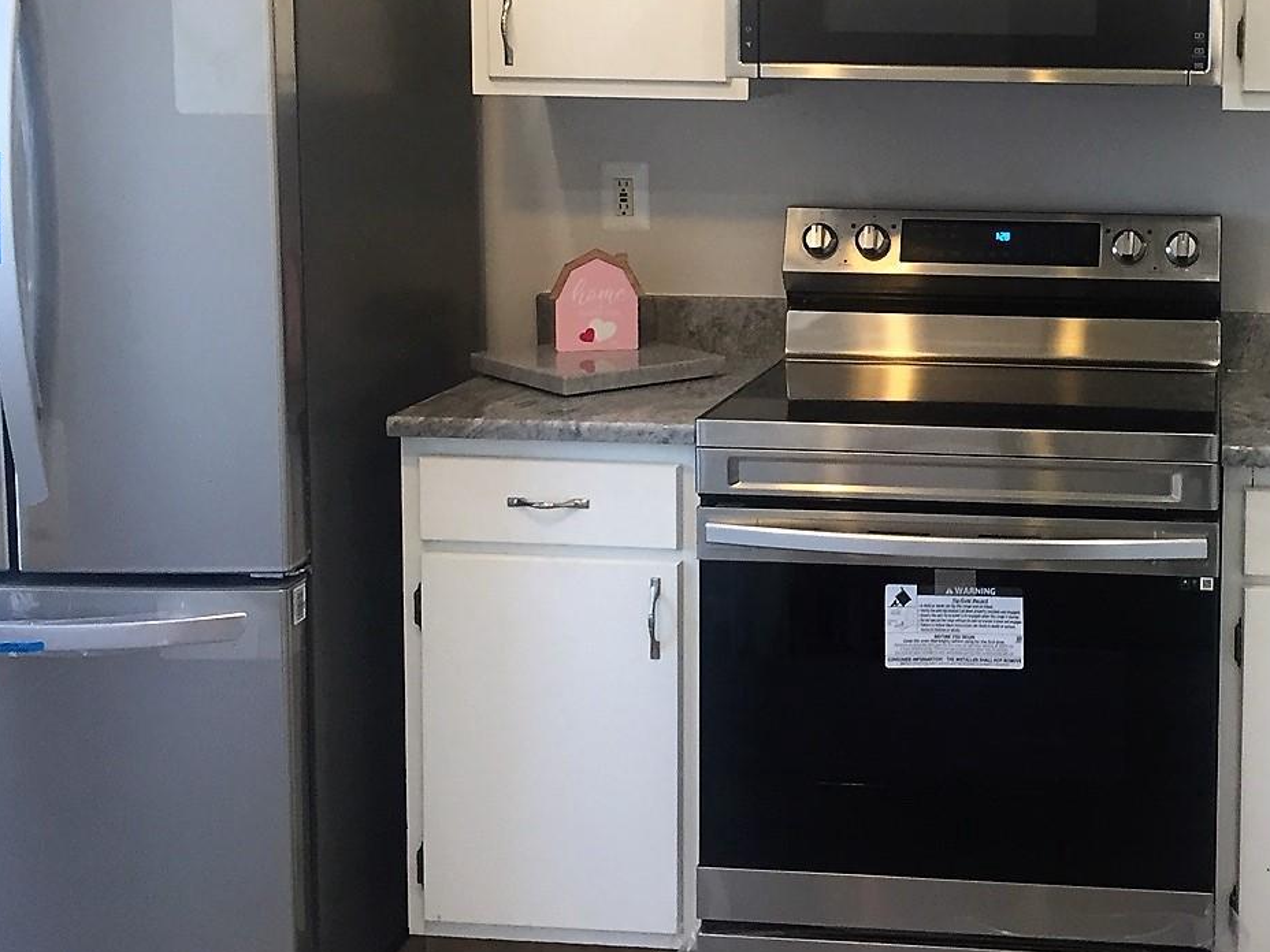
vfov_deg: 28.2
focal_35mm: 51
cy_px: 254
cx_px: 1044
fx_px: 1871
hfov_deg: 36.0
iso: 40
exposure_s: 1/30
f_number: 2.2
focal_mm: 4.15
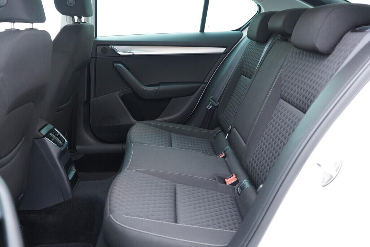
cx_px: 185
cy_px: 124
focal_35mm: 36
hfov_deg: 53.1
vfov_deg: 36.9
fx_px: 370
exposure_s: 1/40
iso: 500
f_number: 2.8
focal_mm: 24
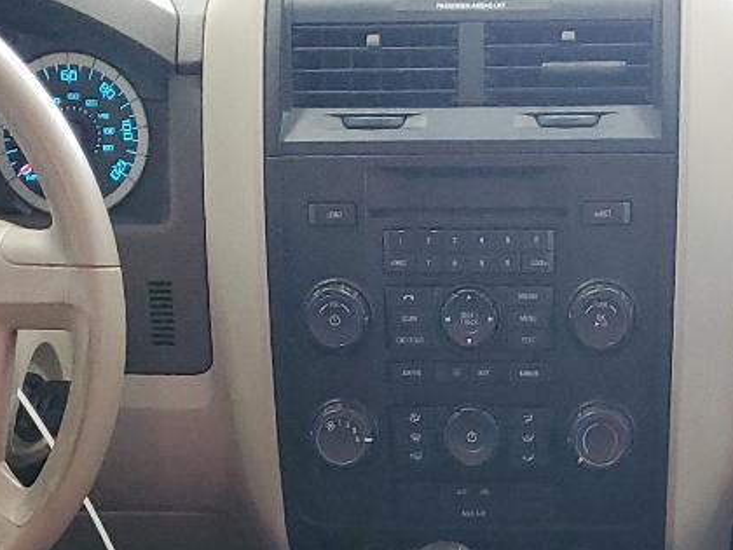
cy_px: 877
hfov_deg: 19.7
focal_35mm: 99
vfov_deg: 13.8
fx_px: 2096
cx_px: 522
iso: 178
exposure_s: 1/60.2
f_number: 1.5
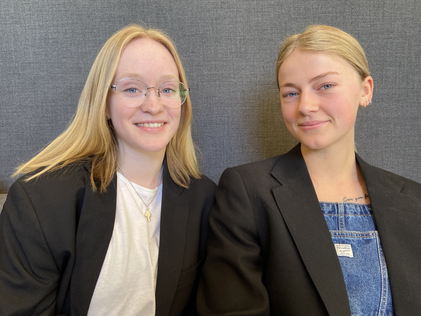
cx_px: 210
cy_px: 158
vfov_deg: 53.1
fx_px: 316
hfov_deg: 67.3
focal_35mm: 26
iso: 80
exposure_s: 1/100
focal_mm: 4.25
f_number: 1.8
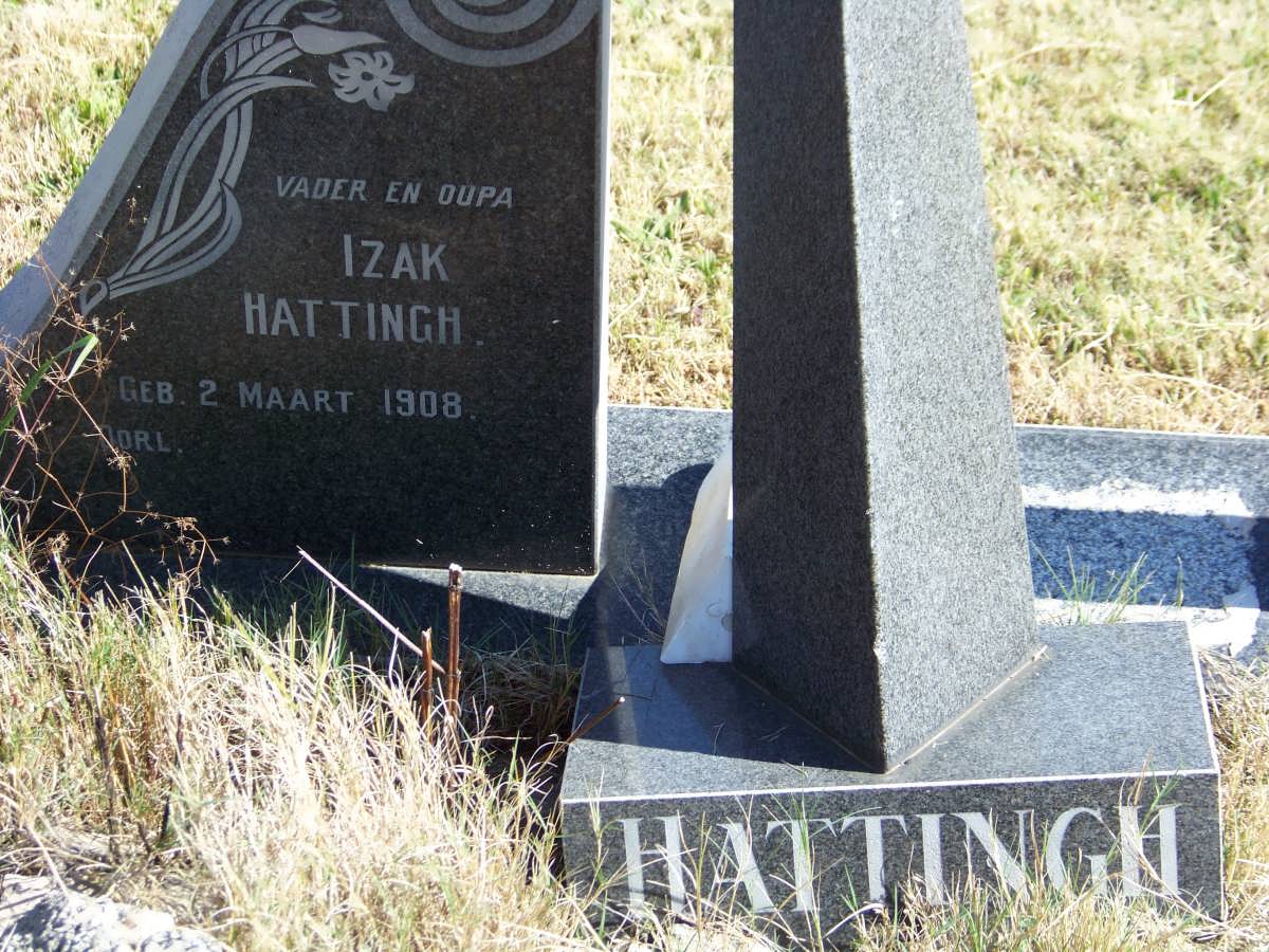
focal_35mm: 116
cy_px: 476
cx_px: 634
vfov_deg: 12.8
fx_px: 4252
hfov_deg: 17.0
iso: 64
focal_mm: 19.3
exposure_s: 1/250
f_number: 3.2
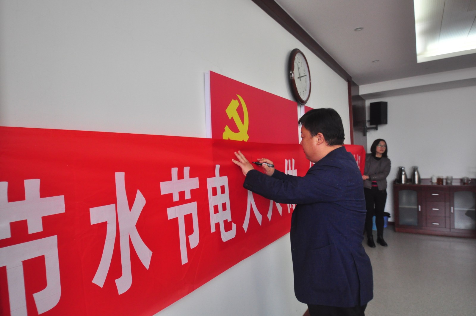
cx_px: 238
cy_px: 158
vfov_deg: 59.3
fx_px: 277
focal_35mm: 21
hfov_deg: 81.3
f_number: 4
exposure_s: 1/160
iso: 1000
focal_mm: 14
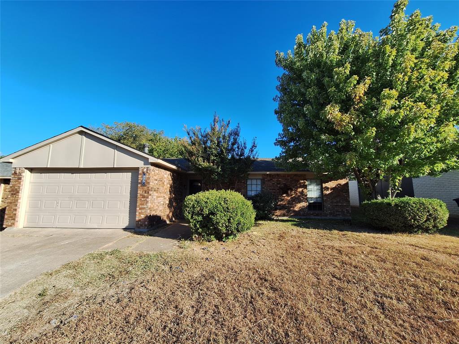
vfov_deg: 89.9
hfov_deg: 106.2
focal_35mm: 13
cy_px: 172
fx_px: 172
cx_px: 230
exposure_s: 1/864
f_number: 2.2
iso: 40
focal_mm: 1.74
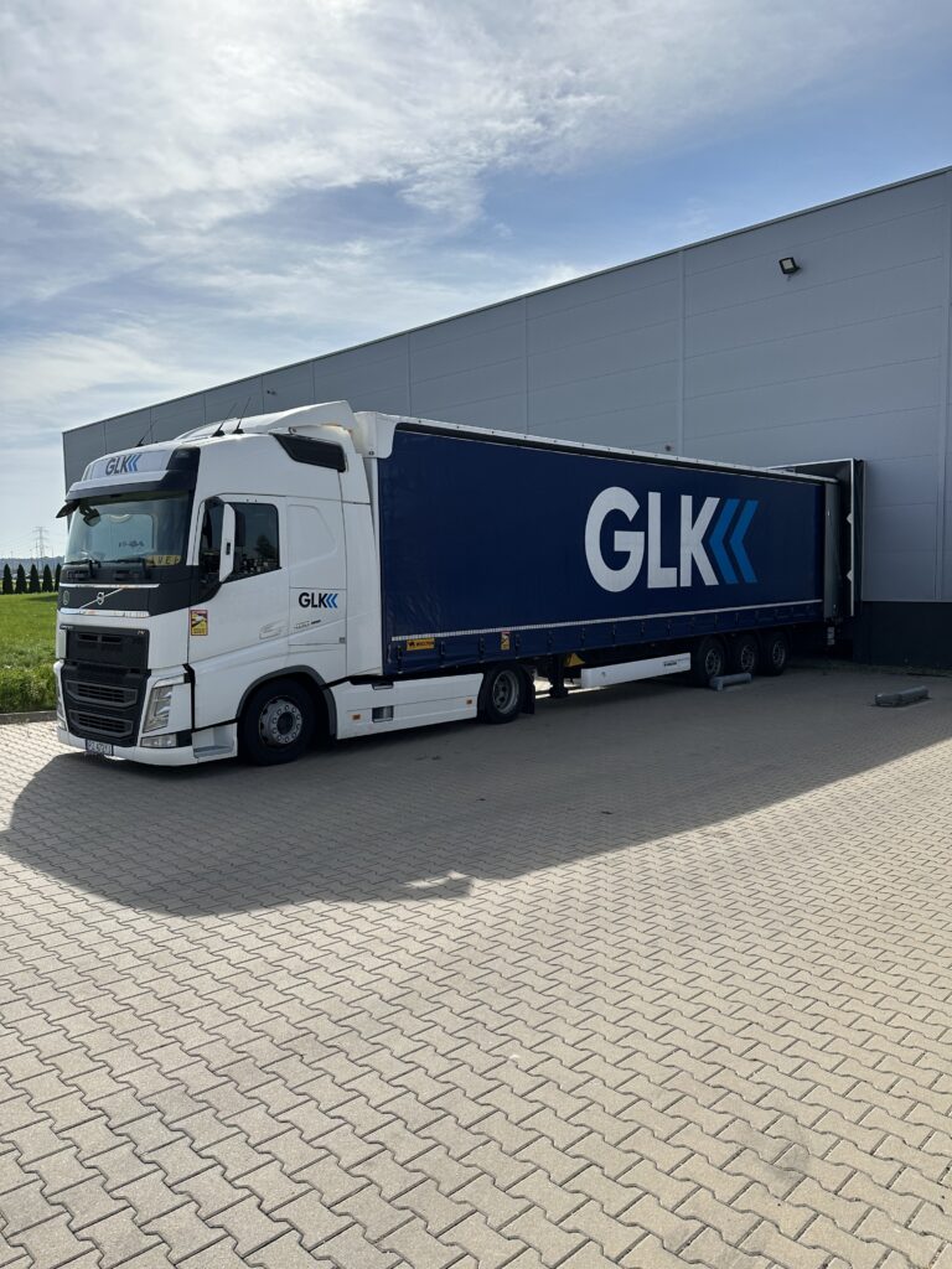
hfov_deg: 56.8
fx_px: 880
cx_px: 476
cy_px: 634
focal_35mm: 24
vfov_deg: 71.6
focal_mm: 6.86
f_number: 1.78
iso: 80
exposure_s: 1/8929
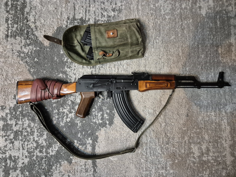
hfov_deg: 73.9
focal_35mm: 23
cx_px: 118
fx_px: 157
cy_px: 88
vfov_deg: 58.9
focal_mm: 5.4
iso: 2000
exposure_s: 1/100
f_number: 1.8
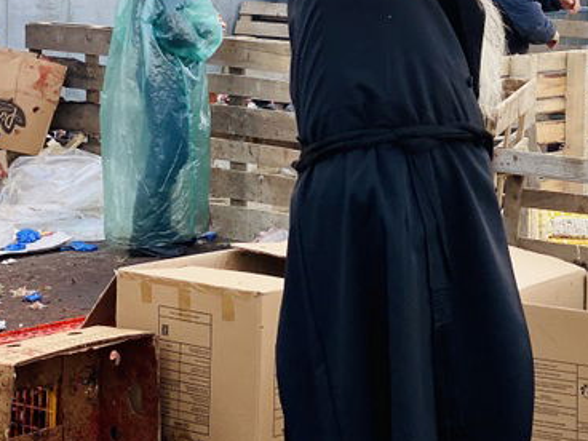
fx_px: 1919
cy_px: -5
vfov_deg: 12.9
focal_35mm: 113
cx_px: 417
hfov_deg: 17.3
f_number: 2
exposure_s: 1/122
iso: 25
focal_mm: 6
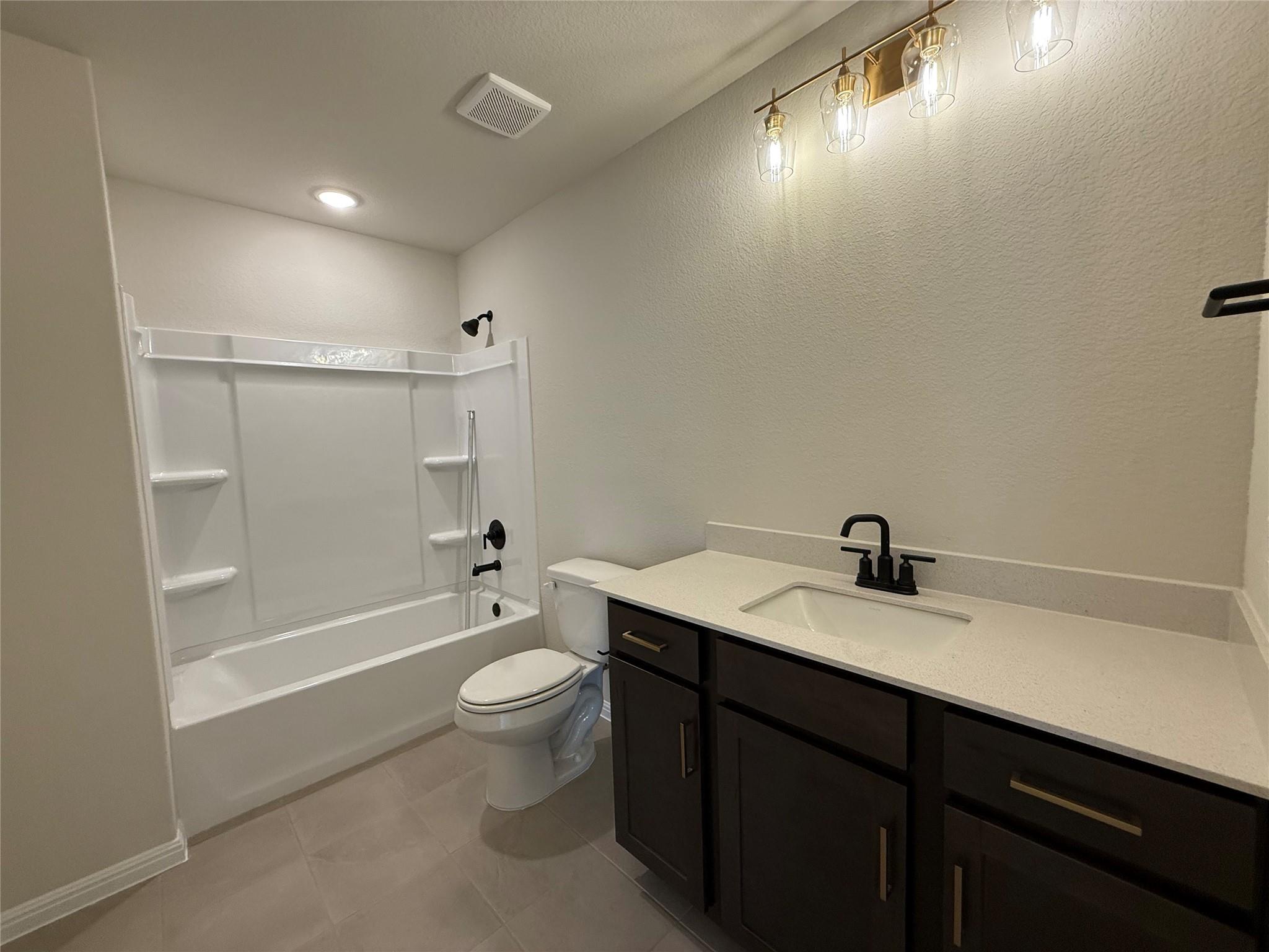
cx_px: 634
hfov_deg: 102.1
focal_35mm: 14
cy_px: 476
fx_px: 513
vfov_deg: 85.7
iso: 200
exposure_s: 1/120
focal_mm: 2.22
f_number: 2.2
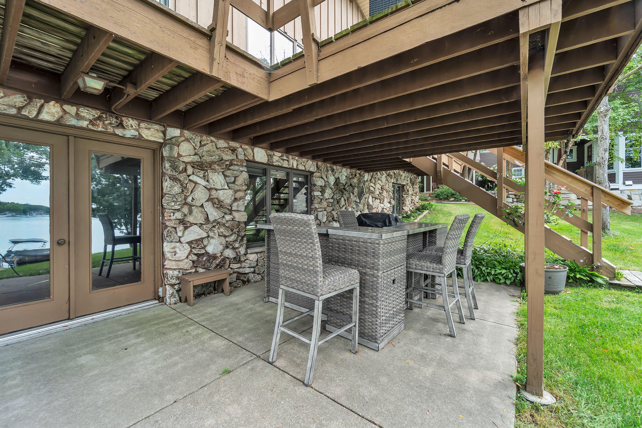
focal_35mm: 14
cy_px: 214
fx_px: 250
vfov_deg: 81.2
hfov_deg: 104.3
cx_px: 321
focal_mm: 14
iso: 125
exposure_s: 1/20
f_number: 9
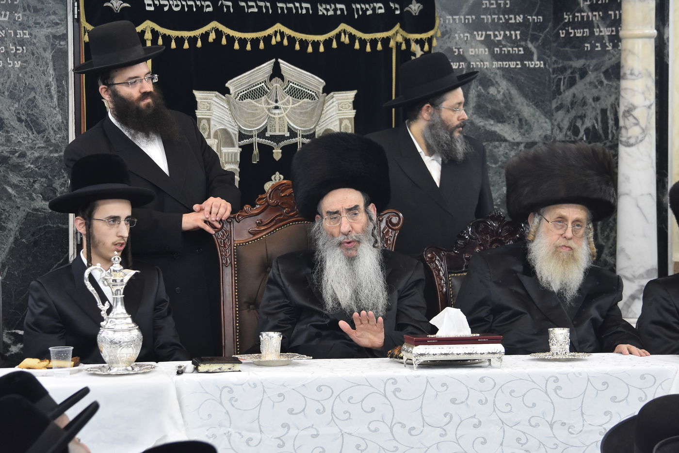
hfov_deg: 17.5
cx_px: 340
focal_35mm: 117
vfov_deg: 11.7
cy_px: 226
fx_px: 2207
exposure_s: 1/80
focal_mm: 78
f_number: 5.6
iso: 1600
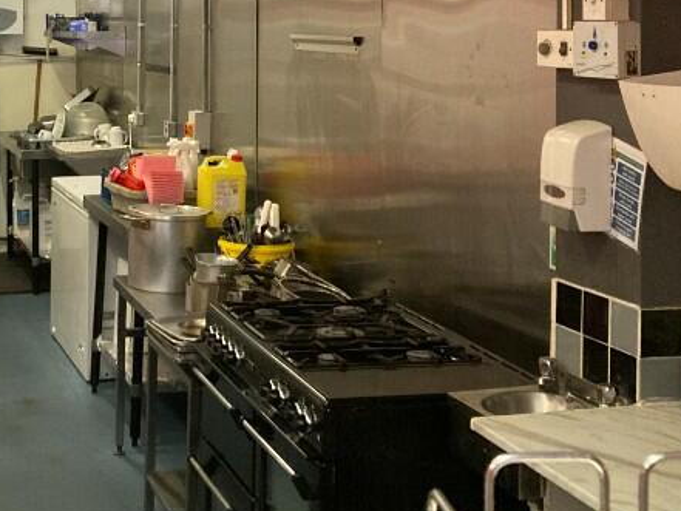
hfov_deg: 29.2
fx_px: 1279
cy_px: 39
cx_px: 148
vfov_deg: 22.0
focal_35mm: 65
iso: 400
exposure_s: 1/33
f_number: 1.8
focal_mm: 3.99
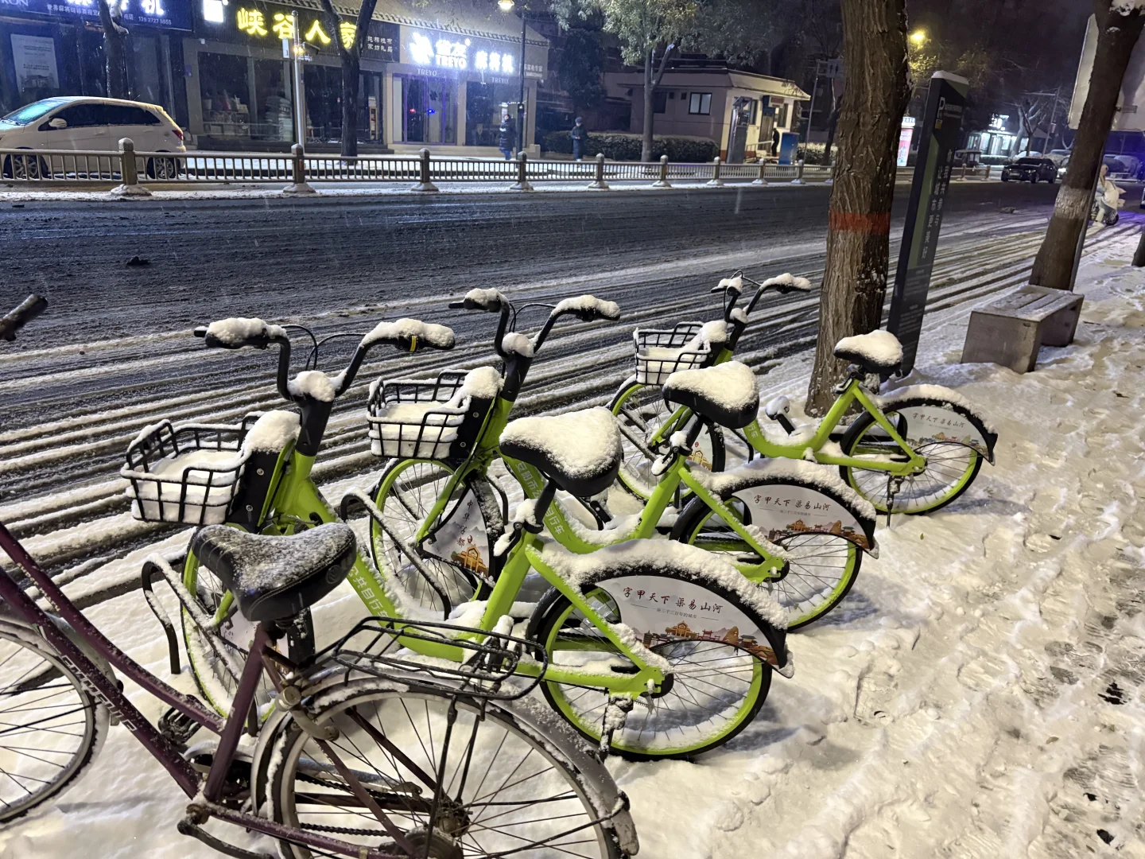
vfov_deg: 53.1
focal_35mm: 26
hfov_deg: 67.3
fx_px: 860
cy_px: 430
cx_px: 572
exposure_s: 1/50
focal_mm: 5.96
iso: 500
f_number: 1.6
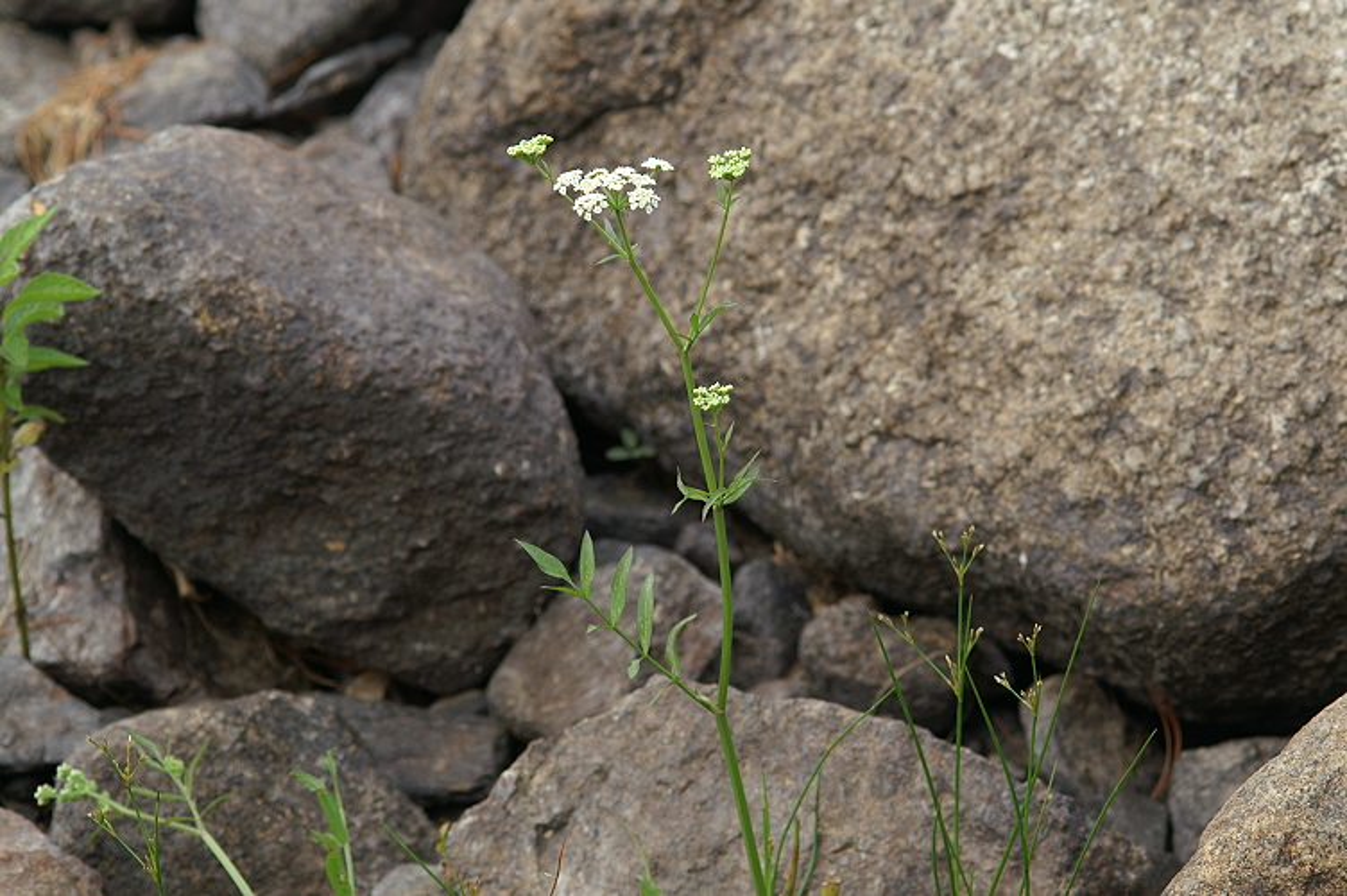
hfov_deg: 10.6
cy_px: 448
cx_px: 674
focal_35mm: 195
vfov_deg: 7.0
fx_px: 7290
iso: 100
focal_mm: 130
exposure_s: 1/125
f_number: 8
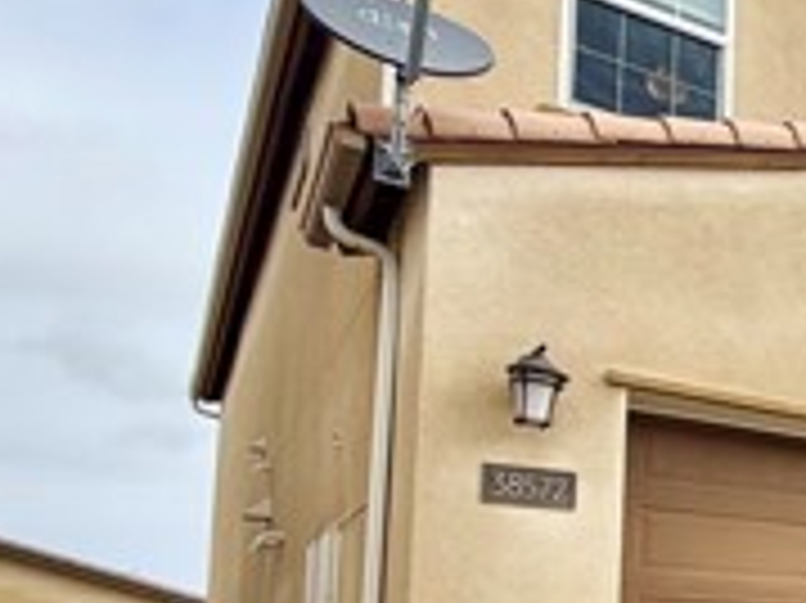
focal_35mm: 50
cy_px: 612
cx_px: 1342
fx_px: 1163
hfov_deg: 24.3
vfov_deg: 27.3
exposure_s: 1/820
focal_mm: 2.22
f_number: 2.2
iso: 20
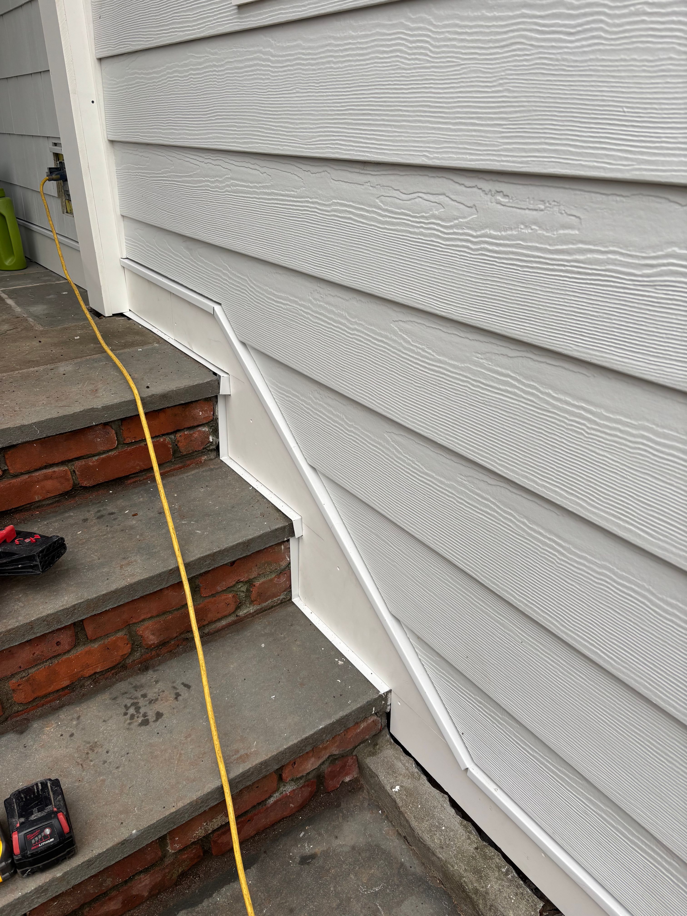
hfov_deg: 53.1
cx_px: 344
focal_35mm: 26
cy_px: 458
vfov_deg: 67.3
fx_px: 688
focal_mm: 5.96
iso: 40
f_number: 1.6
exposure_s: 1/233
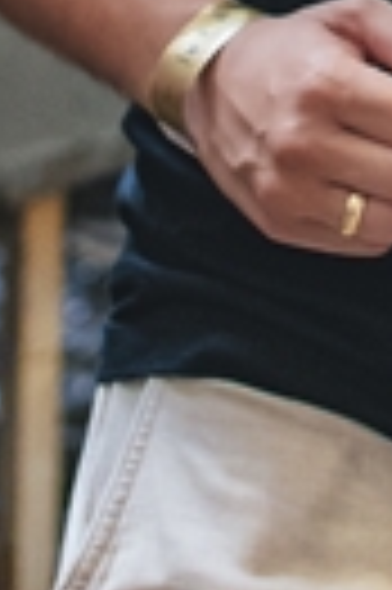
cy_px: -581
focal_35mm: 298
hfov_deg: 4.5
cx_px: 935
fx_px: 4877
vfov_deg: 6.7
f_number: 2.5
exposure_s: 1/800
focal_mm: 35
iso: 2000
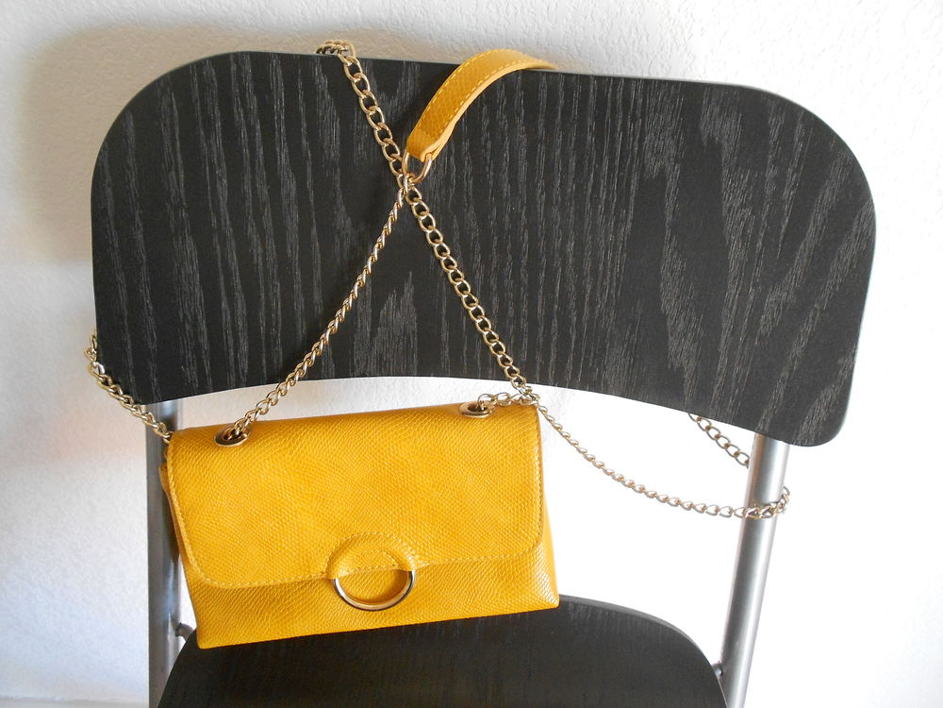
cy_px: 354
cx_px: 472
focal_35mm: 26
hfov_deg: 67.3
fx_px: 708
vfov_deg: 53.1
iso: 320
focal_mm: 4.6
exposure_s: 1/30
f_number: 3.2
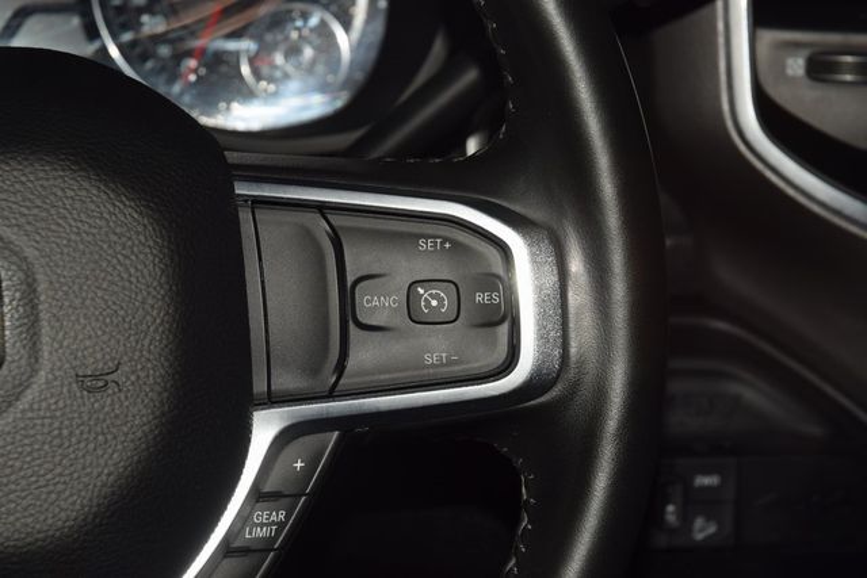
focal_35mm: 105
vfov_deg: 13.0
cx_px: 434
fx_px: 2529
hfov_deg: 19.5
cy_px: 289
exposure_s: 1/125
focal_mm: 70
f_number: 8
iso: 100
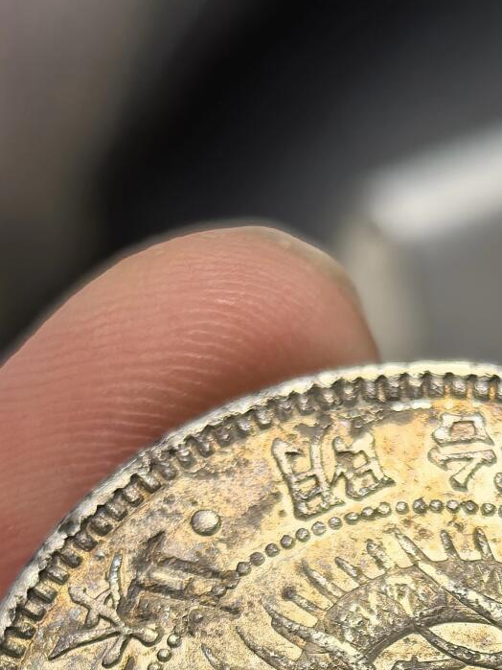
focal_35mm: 139
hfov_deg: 10.6
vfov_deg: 13.7
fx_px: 2689
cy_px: 860
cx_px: 463
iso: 125
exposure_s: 1/100
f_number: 2
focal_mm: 6.98
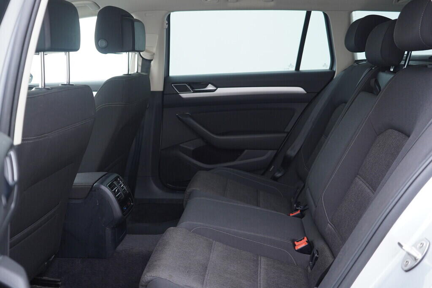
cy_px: 144
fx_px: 432
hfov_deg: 53.1
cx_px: 216
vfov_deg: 36.9
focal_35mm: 36
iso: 320
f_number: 2.8
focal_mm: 24
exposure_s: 1/40
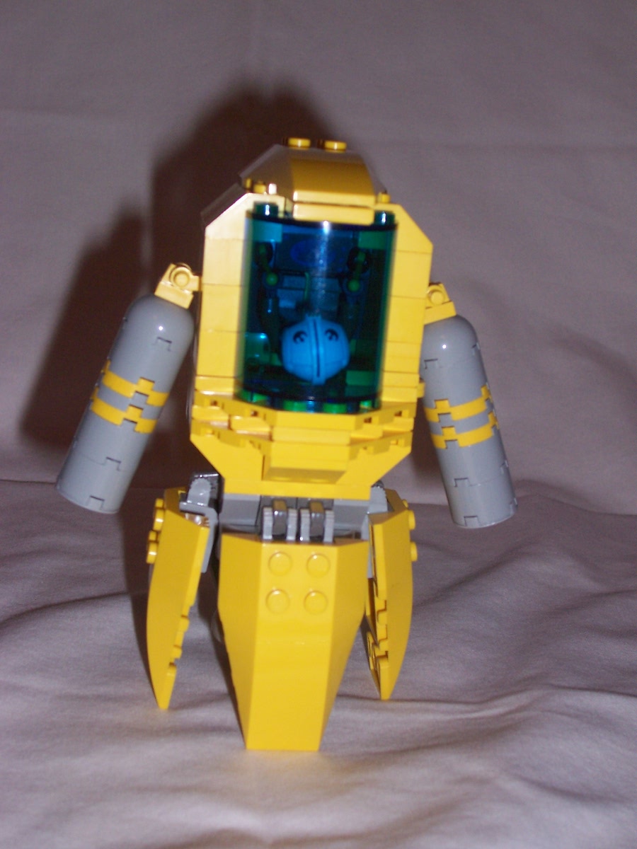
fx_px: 1300
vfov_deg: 36.2
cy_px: 424
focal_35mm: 53
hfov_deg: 27.5
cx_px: 318
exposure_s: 1/60
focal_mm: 8.6
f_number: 3.4
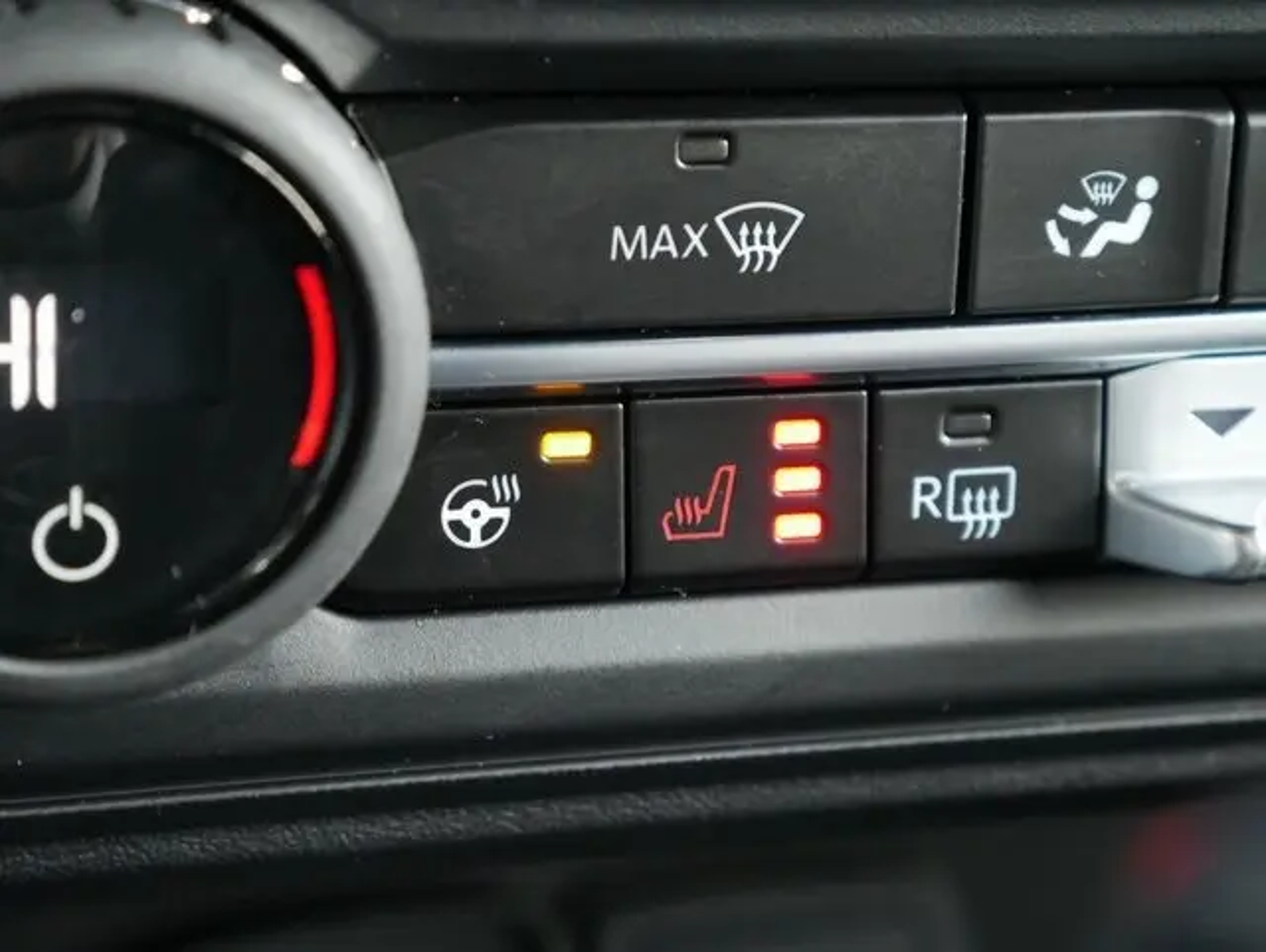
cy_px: 476
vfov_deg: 17.6
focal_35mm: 84
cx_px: 633
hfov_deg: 23.3
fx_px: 3074
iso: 3200
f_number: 5.6
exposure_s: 1/50
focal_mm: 42
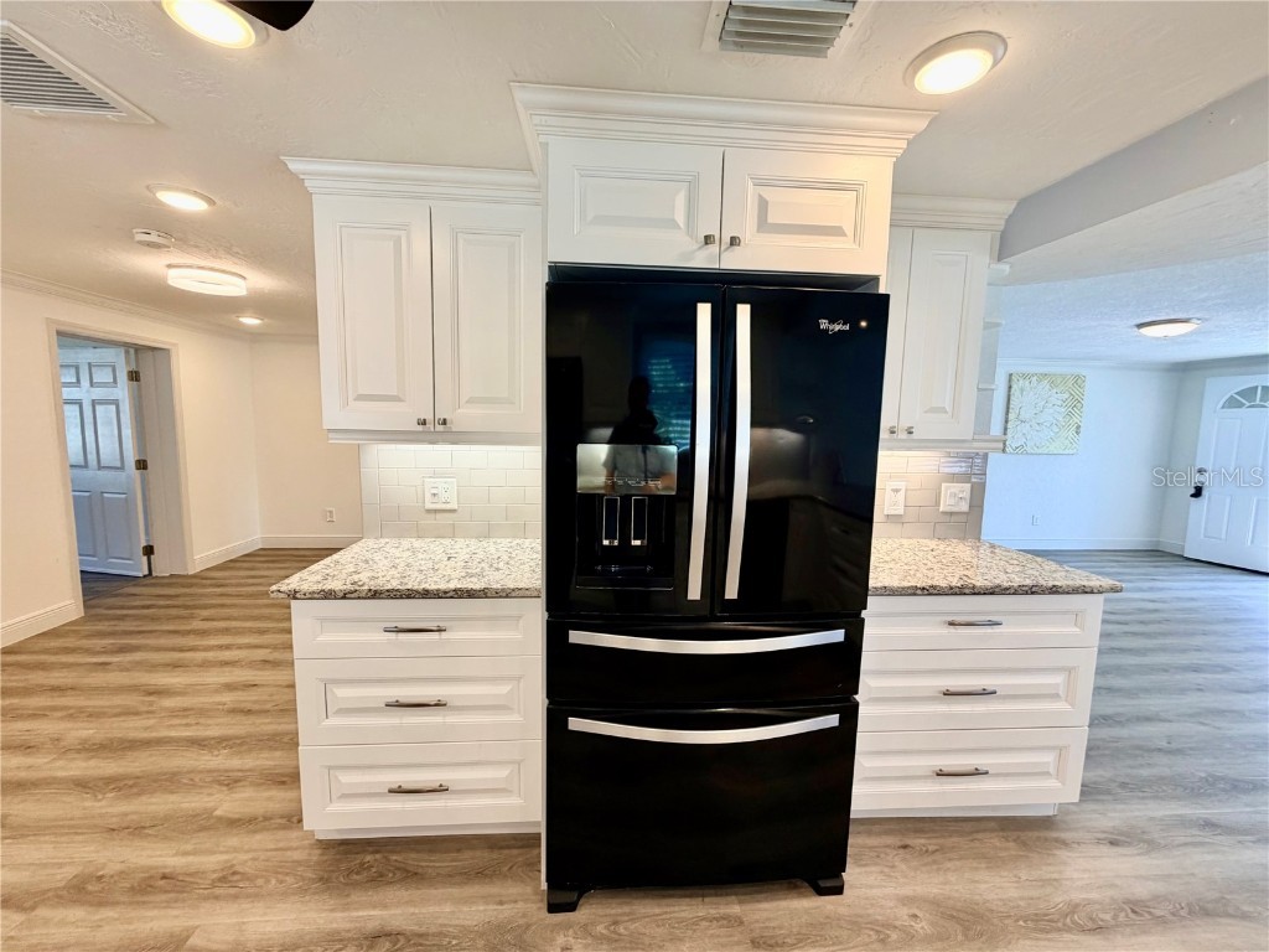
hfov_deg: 102.1
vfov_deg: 85.7
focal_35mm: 14
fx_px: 513
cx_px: 634
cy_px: 476
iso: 125
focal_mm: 2.22
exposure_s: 1/120
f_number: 2.2
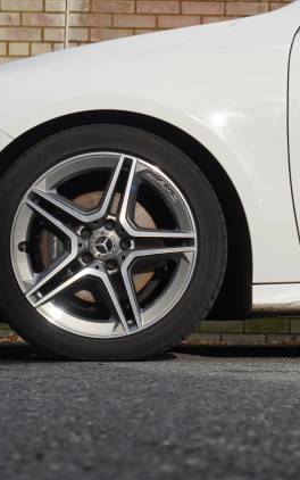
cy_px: 241
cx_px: 100
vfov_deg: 23.5
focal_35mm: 88
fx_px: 1150
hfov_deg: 14.8
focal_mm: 38
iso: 100
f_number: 5.6
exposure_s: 1/200
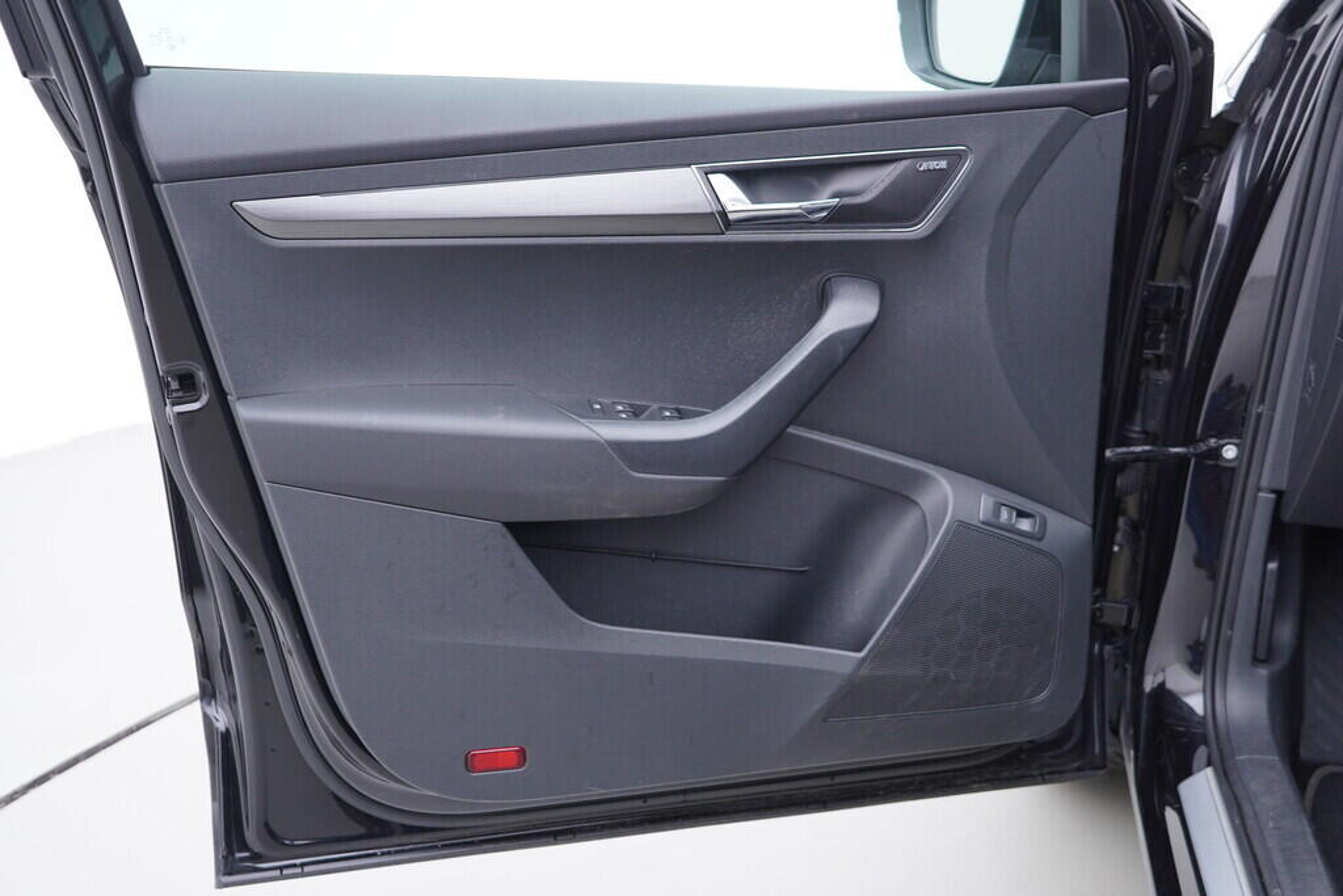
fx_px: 1343
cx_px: 672
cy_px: 448
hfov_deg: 53.1
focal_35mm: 36
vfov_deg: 36.9
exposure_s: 1/40
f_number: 2.8
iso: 160
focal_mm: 24
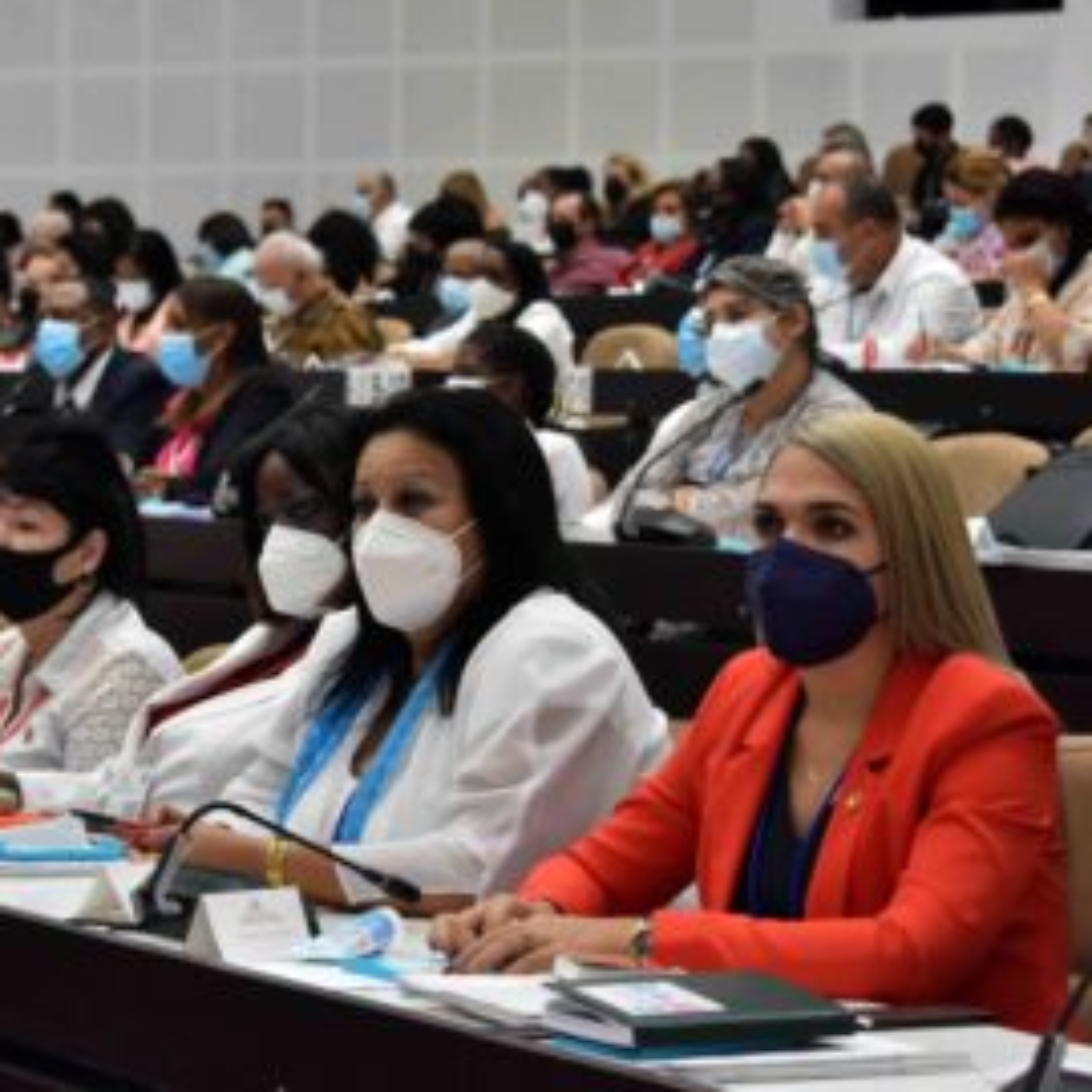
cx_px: 340
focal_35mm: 131
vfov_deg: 13.3
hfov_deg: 13.3
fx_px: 4675
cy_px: 546
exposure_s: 1/60
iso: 1000
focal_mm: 68
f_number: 5.6
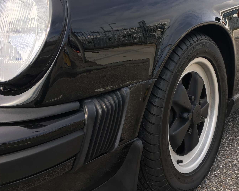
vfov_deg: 35.5
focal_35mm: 42
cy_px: 74
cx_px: 167
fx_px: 297
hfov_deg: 43.0
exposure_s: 1/396
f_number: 2.2
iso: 25
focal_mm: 4.15
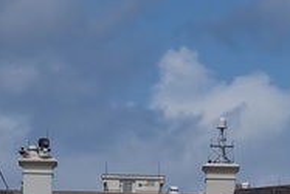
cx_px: 419
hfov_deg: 2.5
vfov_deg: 1.7
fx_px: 6635
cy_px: 402
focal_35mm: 823
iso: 100
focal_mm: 120
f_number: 9
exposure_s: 1/320
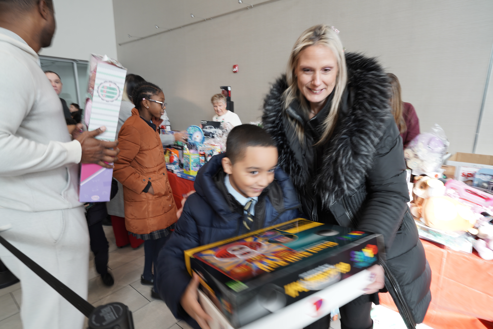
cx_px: 246
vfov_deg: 61.9
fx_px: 274
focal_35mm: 20
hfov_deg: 84.0
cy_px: 164
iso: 320
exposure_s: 1/30
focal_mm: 20
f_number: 6.3
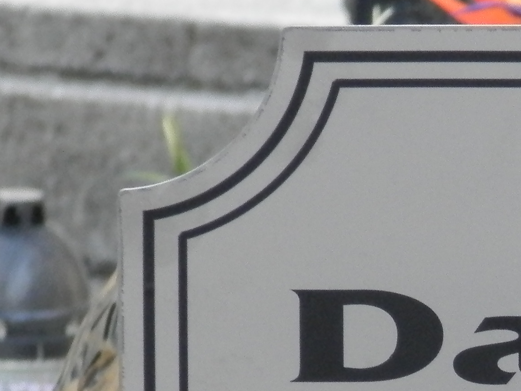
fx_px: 9181
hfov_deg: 3.2
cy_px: 482
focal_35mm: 610
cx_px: 828
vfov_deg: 2.4
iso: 200
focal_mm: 27.4
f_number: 4.9
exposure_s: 1/100
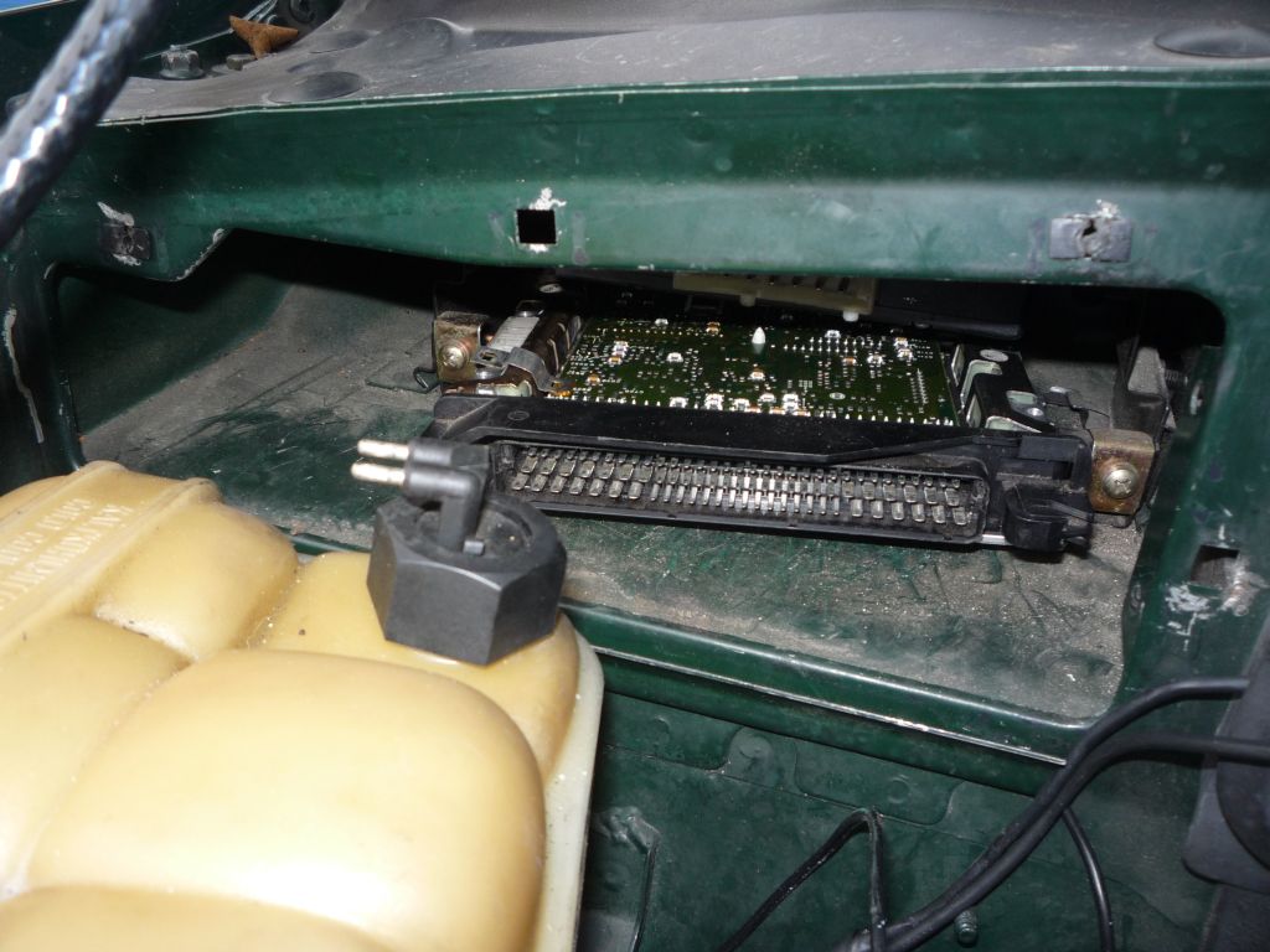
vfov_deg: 46.8
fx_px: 1101
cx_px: 635
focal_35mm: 30
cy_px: 476
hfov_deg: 60.0
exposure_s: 1/30
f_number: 3.3
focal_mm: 5.2
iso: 100
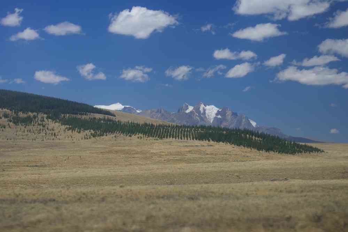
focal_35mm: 82
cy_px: 116
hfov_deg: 24.6
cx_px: 174
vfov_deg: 16.6
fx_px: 797
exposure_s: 1/100
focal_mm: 55
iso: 200
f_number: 9
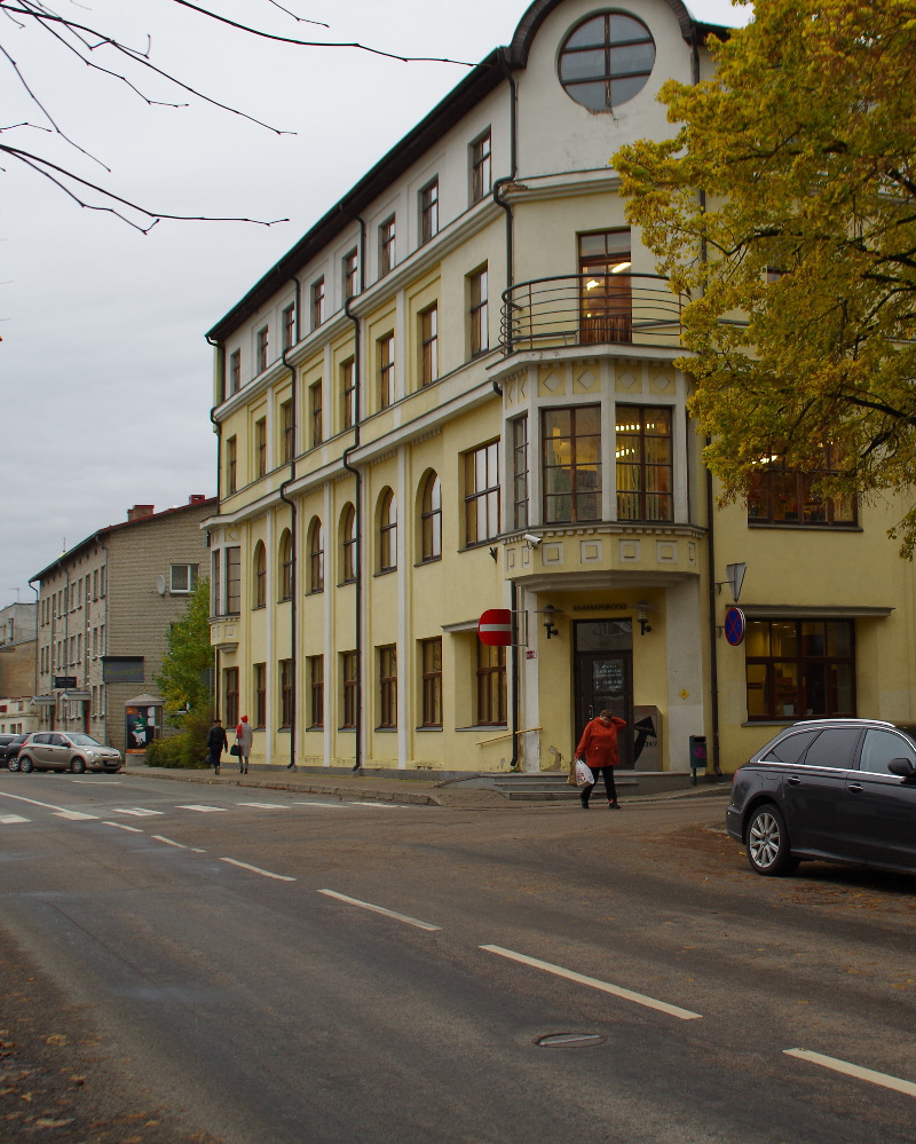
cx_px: 652
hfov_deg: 27.4
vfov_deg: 34.1
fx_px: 1863
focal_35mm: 55
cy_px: 543
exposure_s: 1/50
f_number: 5.6
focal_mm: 24
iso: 250
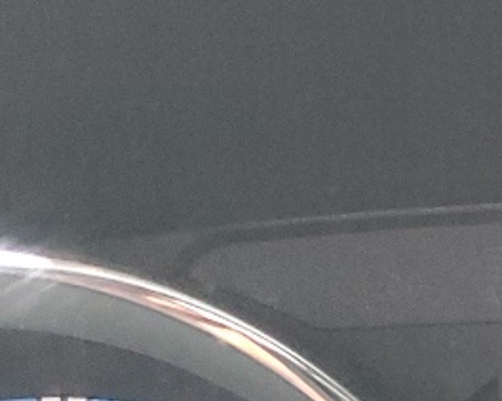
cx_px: 909
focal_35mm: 154
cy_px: 553
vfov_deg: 9.8
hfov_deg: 11.6
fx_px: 2287
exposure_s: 1/50
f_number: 1.5
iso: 298
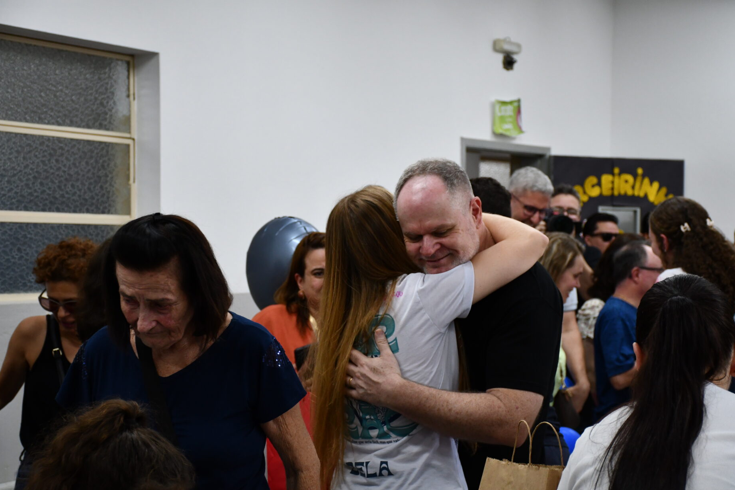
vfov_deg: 17.5
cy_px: 254
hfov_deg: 26.0
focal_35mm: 78
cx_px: 380
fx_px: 1593
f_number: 4.8
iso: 1400
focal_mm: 50
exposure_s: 1/125
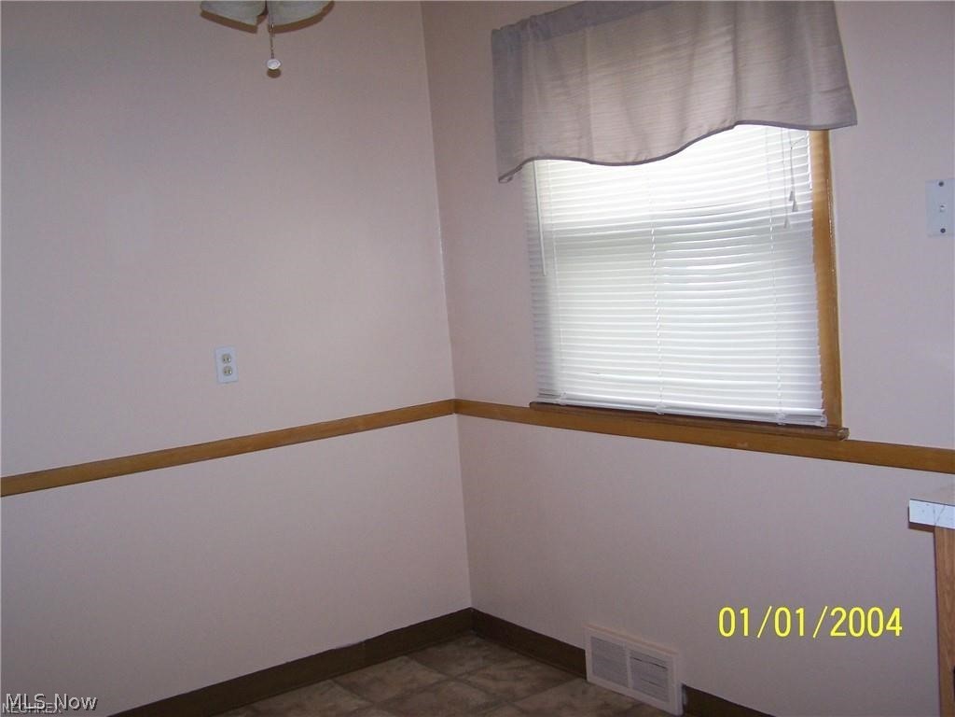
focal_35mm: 38
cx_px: 478
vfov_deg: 37.7
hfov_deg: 49.0
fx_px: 1048
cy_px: 358
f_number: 2.8
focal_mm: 6.3
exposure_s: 1/60
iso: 140
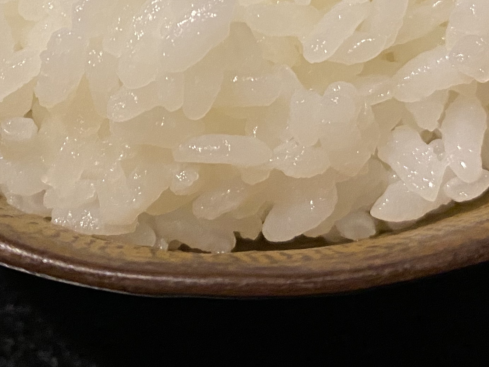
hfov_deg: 26.7
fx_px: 1031
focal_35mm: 73
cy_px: -95
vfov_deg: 18.9
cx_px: 221
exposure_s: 1/60
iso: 200
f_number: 1.8
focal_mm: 4.25
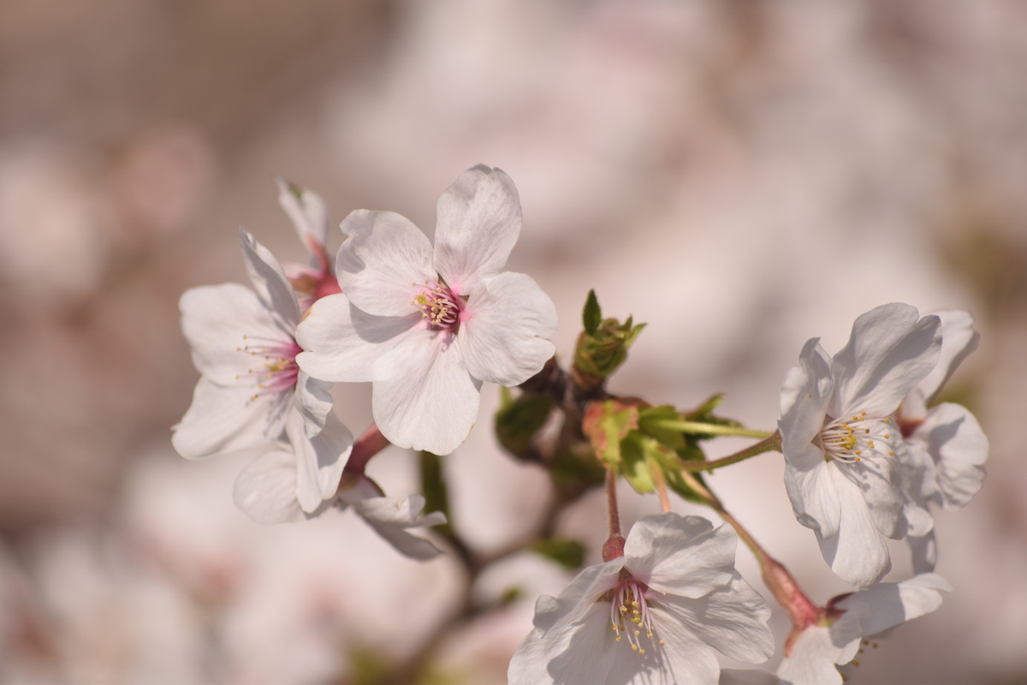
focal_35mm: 300
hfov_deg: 6.9
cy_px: 342
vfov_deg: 4.6
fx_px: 8558
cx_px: 514
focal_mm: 200
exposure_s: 1/640
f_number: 7.1
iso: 100
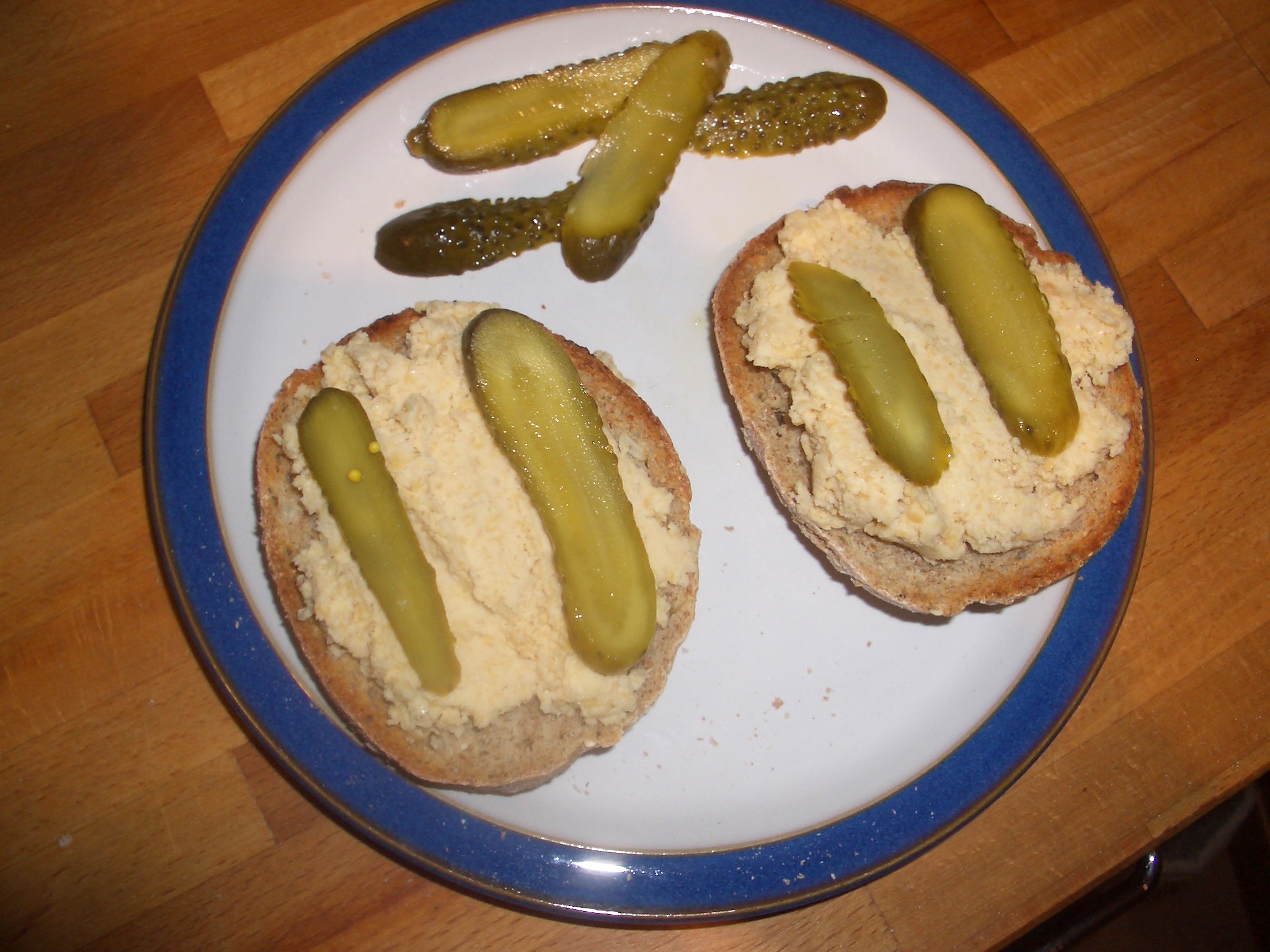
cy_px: 476
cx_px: 635
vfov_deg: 40.7
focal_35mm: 35
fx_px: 1284
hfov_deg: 52.6
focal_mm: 5.8
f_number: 4.3
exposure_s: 1/40
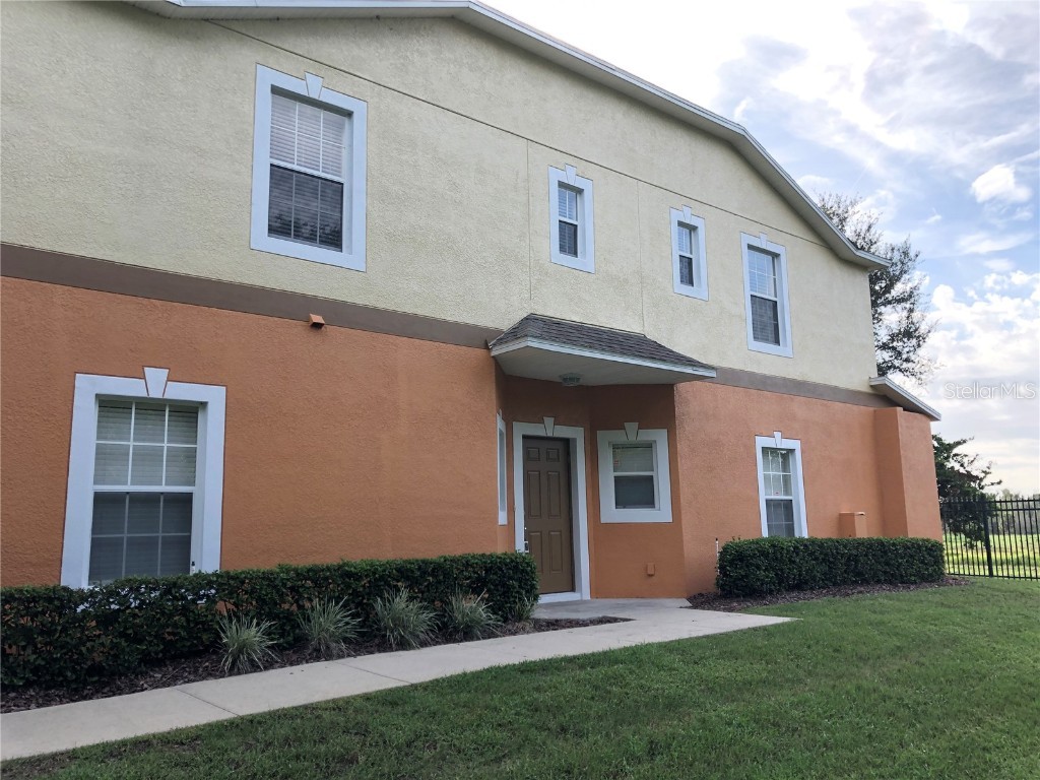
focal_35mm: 28
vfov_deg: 49.7
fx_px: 841
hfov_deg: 63.4
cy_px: 390
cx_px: 520
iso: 20
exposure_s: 1/558
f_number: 1.8
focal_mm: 4
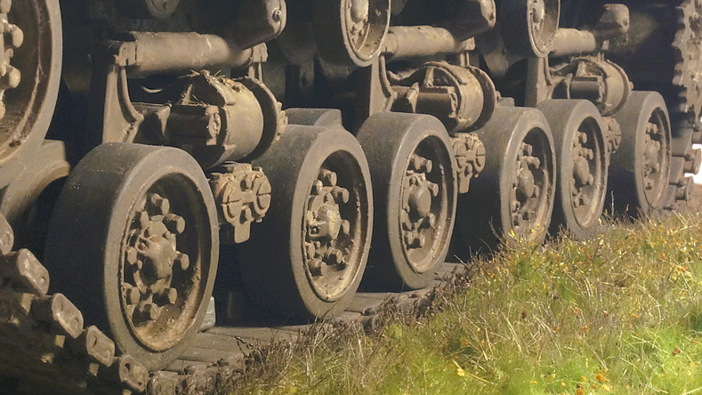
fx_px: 2007
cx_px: 281
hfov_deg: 19.8
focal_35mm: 108
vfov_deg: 11.2
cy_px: 114
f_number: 36
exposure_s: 1/2
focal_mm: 45
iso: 640
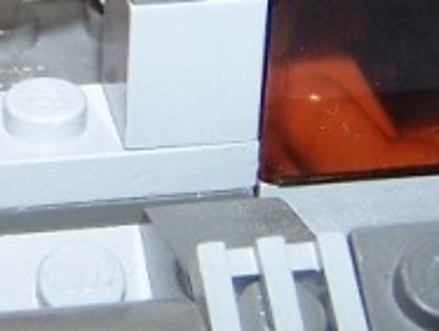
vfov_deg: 7.6
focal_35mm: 196
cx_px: -218
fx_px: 2490
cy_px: 11
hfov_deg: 9.8
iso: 80
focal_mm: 6.3
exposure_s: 1/60
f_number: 2.8
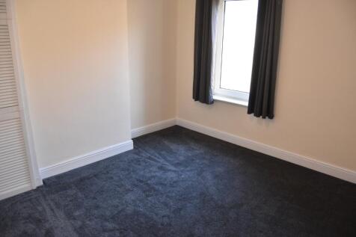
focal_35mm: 27
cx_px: 178
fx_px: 267
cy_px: 118
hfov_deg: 67.4
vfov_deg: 47.9
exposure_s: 1/125
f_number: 4
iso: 1600
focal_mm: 18
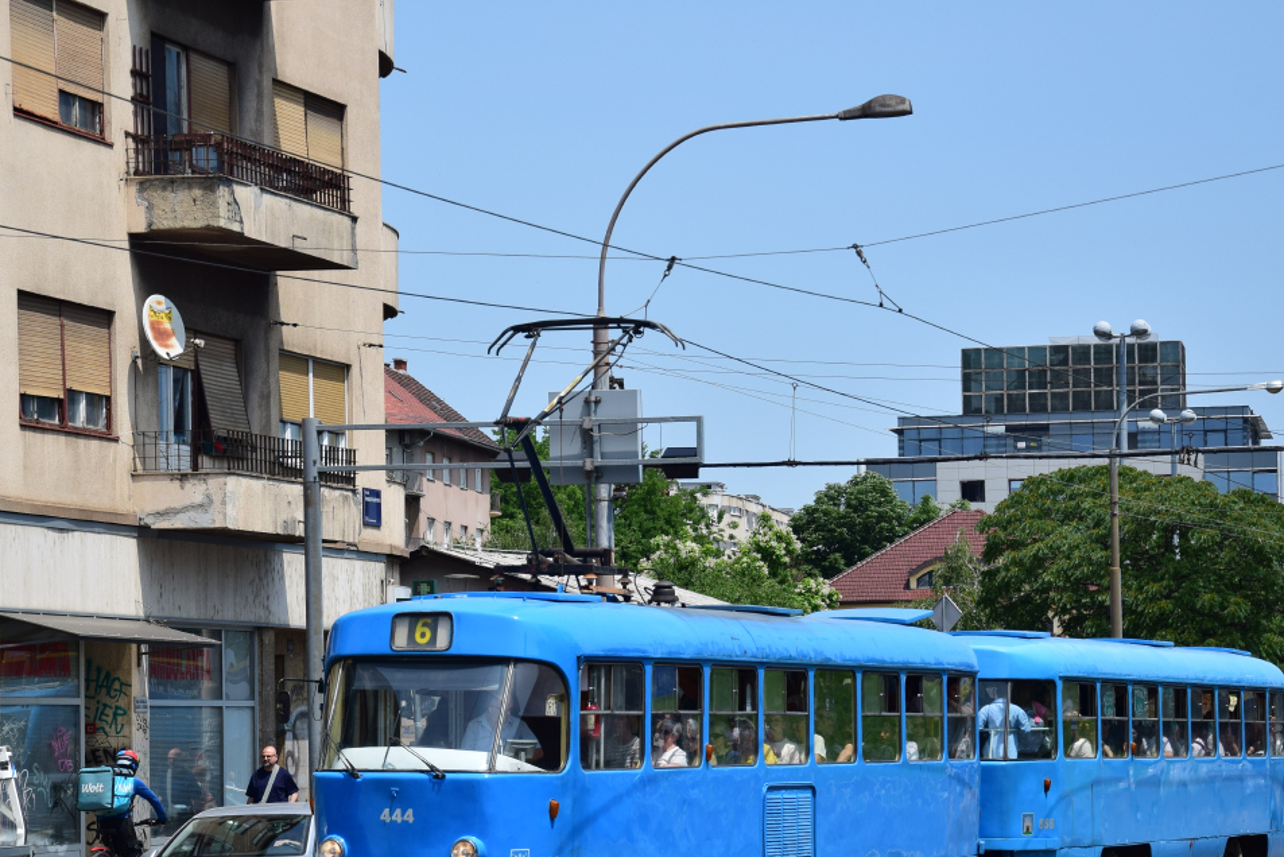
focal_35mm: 135
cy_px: 554
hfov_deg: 15.2
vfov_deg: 10.2
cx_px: 667
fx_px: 4816
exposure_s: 1/1000
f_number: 6.3
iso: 200
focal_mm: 66
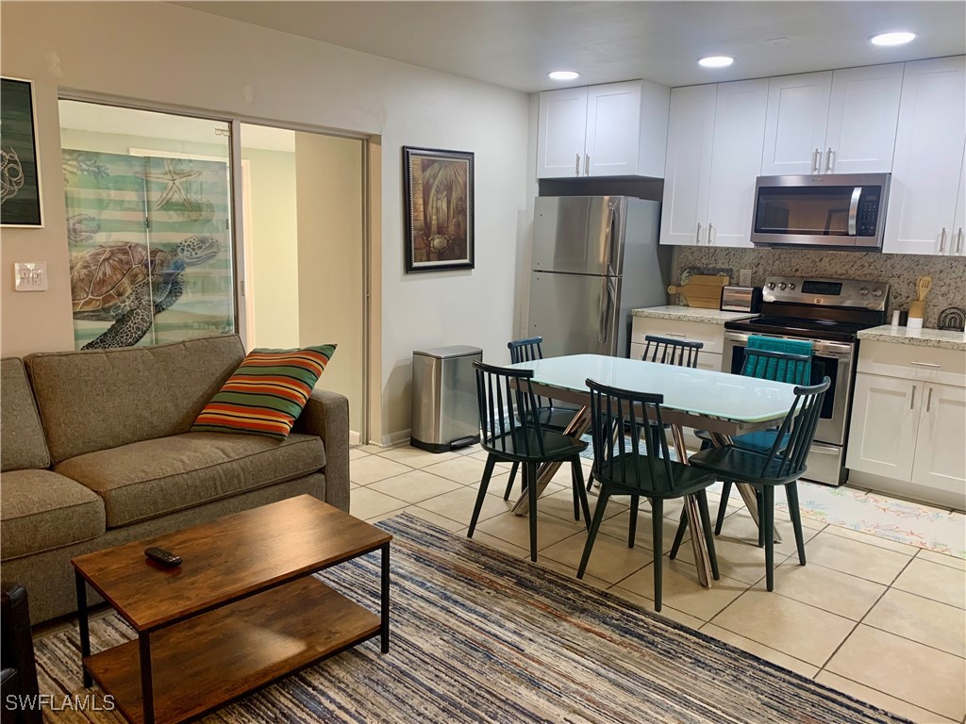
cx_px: 483
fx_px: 726
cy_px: 362
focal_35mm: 26
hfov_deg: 67.3
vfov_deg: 53.1
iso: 80
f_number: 1.8
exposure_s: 1/60
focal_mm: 4.25
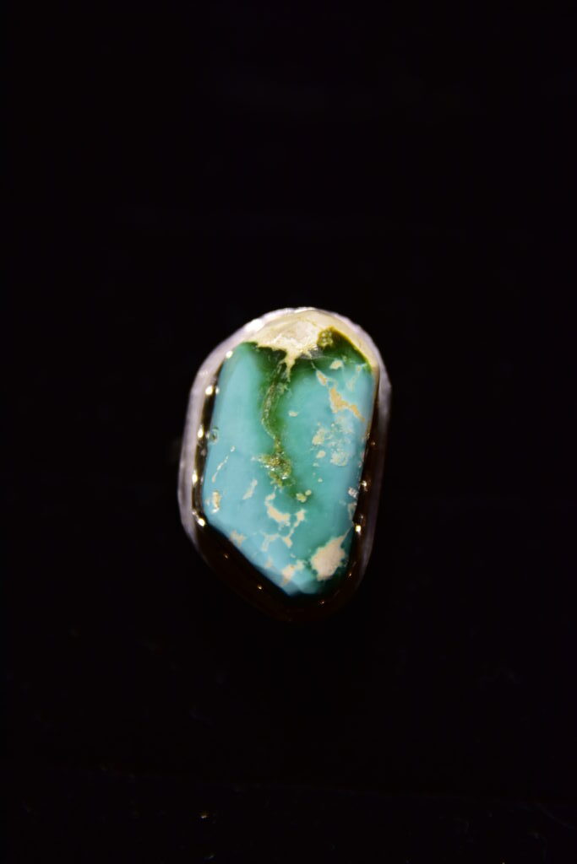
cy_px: 432
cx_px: 288
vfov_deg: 19.5
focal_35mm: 105
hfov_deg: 13.0
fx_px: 2523
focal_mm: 70
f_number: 4
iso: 560
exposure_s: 1/125
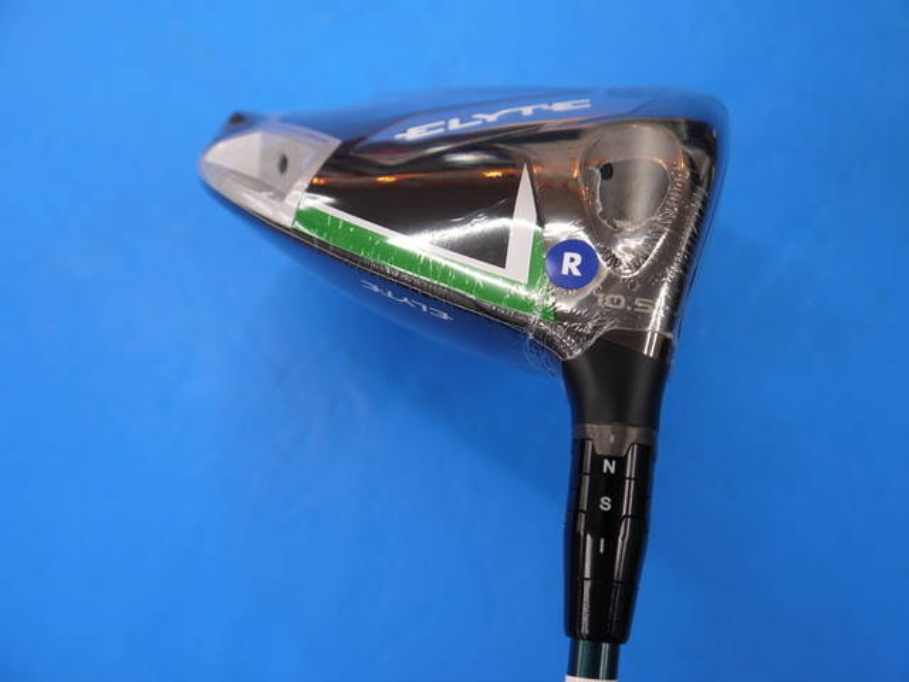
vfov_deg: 31.5
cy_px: 341
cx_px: 454
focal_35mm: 46
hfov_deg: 41.2
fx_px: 1208
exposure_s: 1/60
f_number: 4.4
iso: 160
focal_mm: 23
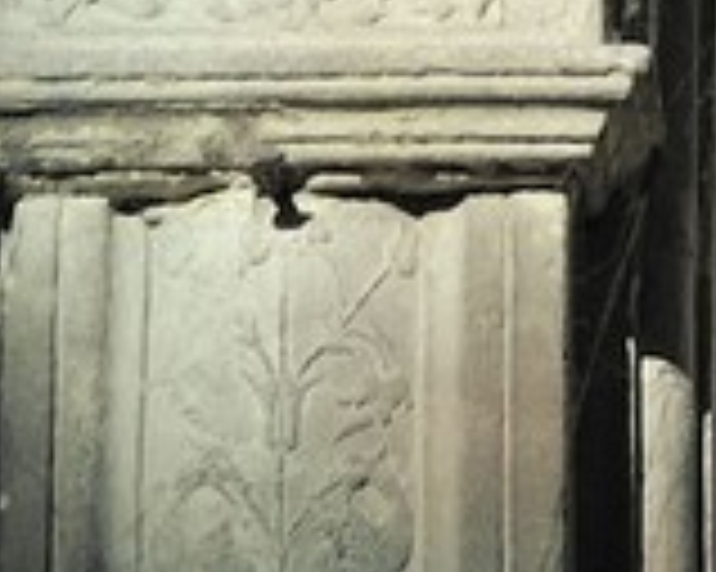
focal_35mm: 565
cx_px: 662
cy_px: -2121
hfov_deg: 3.4
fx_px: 11965
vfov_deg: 2.6
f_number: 6.3
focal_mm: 60
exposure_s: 1/125
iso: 800
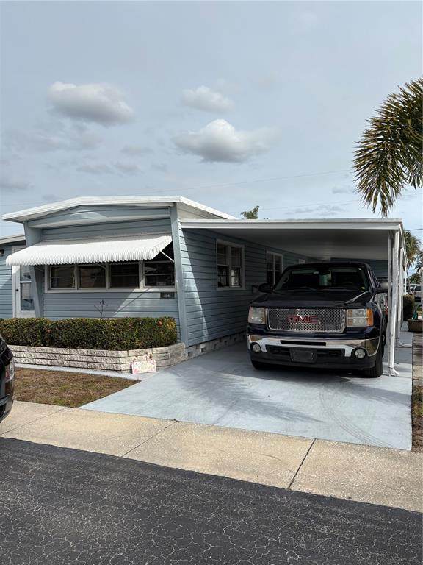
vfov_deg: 67.3
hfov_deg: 53.1
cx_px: 212
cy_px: 282
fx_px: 424
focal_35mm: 26
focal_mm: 5.96
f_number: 1.6
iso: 50
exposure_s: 1/4608
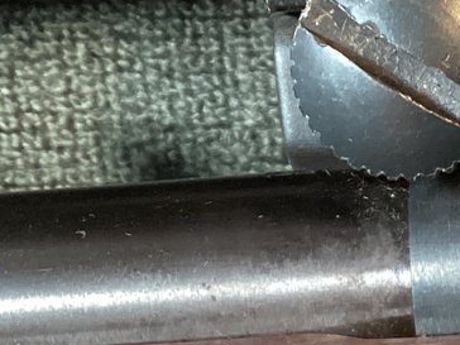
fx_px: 1714
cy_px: 289
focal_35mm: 129
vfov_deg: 11.4
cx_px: 602
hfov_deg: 14.6
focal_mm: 3.3
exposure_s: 1/50
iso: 320
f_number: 2.4
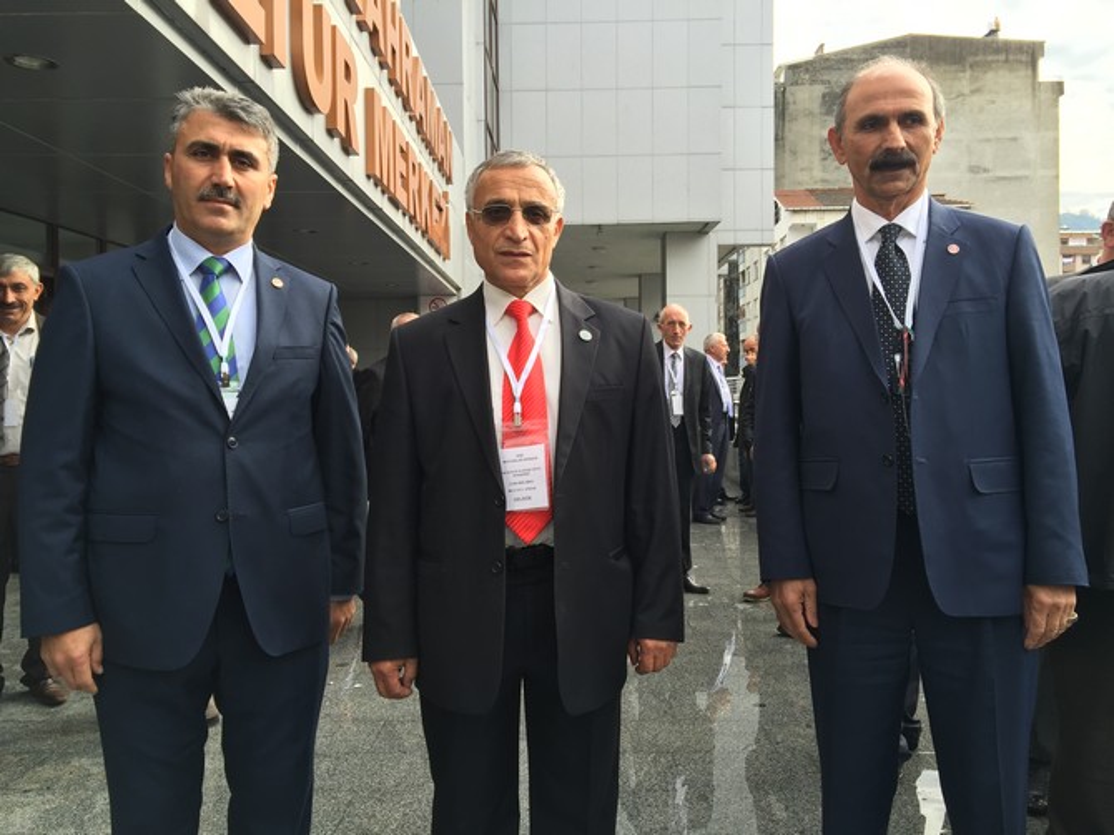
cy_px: 418
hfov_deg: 61.7
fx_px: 933
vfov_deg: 48.2
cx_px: 557
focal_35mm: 29
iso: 32
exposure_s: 1/338
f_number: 2.2
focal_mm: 4.15
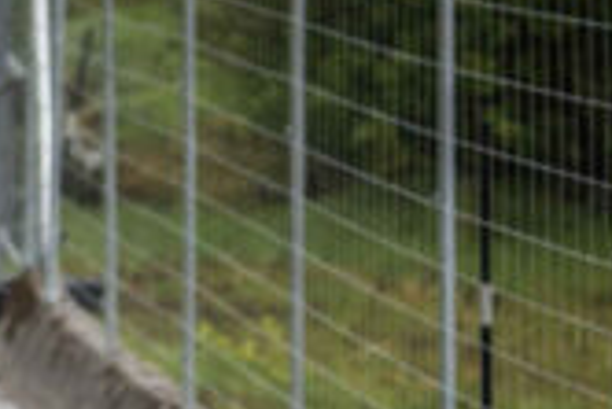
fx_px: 11349
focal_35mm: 667
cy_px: 656
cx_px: -461
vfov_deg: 2.1
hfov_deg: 3.1
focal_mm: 103
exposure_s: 1/250
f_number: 4
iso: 640
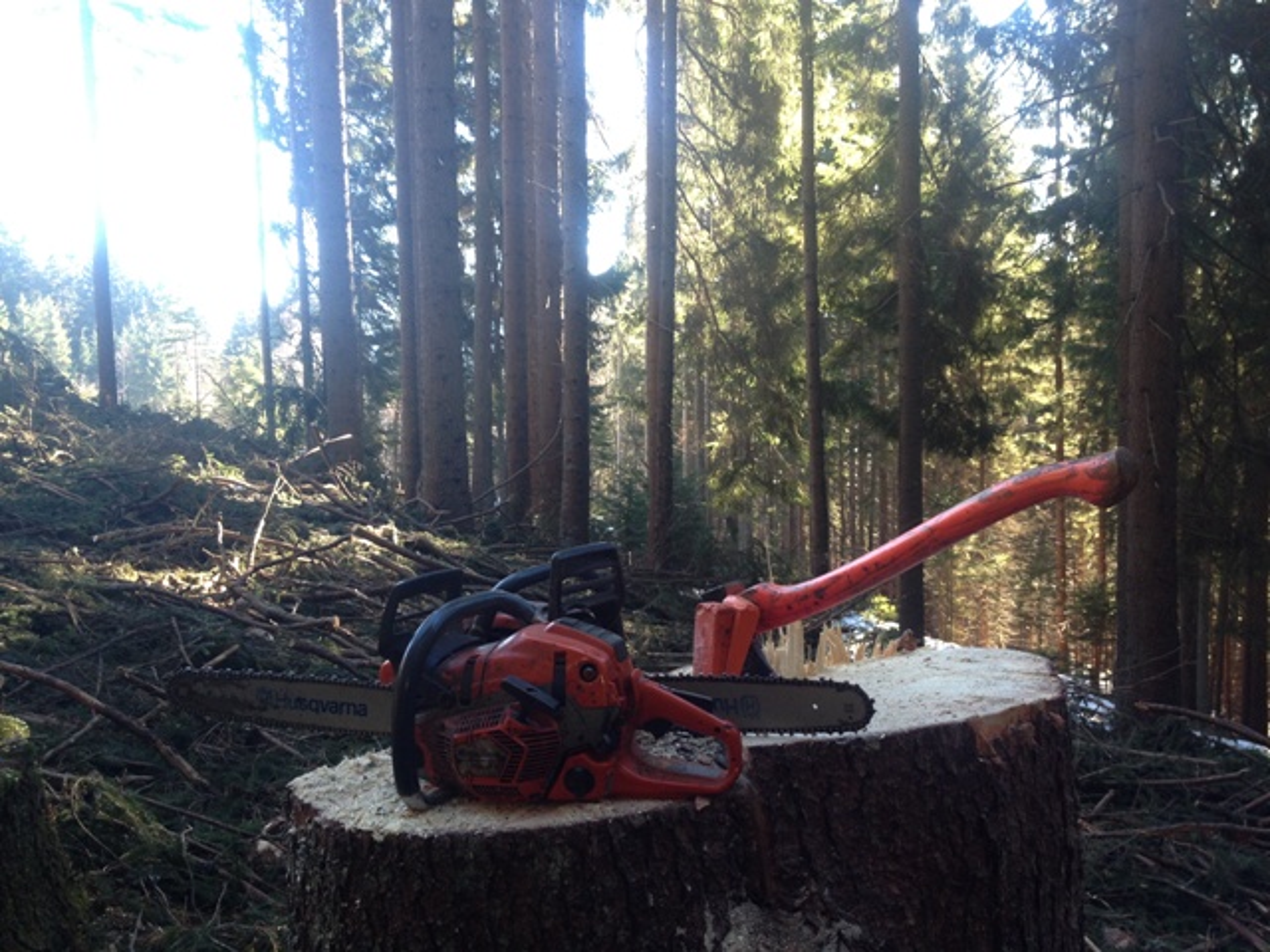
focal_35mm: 35
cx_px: 635
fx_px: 1284
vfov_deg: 40.7
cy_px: 476
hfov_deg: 52.6
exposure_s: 1/60
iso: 64
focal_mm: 4.28
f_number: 2.4
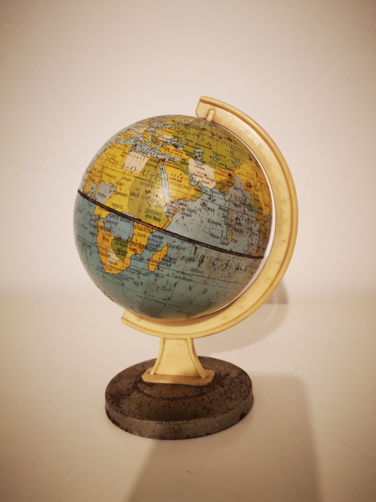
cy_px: 251
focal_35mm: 27
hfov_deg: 51.4
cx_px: 188
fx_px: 391
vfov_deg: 65.3
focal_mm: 3.95
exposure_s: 1/25
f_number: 1.8
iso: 400
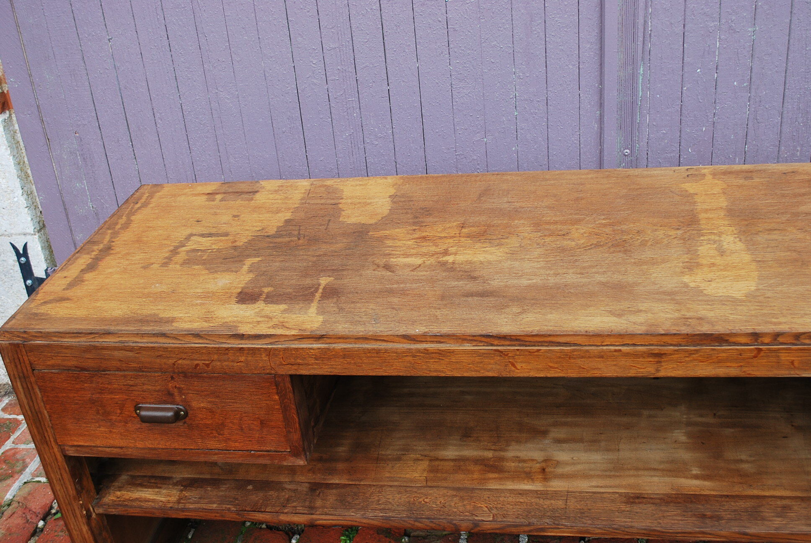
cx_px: 406
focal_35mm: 39
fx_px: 880
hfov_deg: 49.5
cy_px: 272
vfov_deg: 34.3
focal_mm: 26
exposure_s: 1/100
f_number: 5
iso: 200
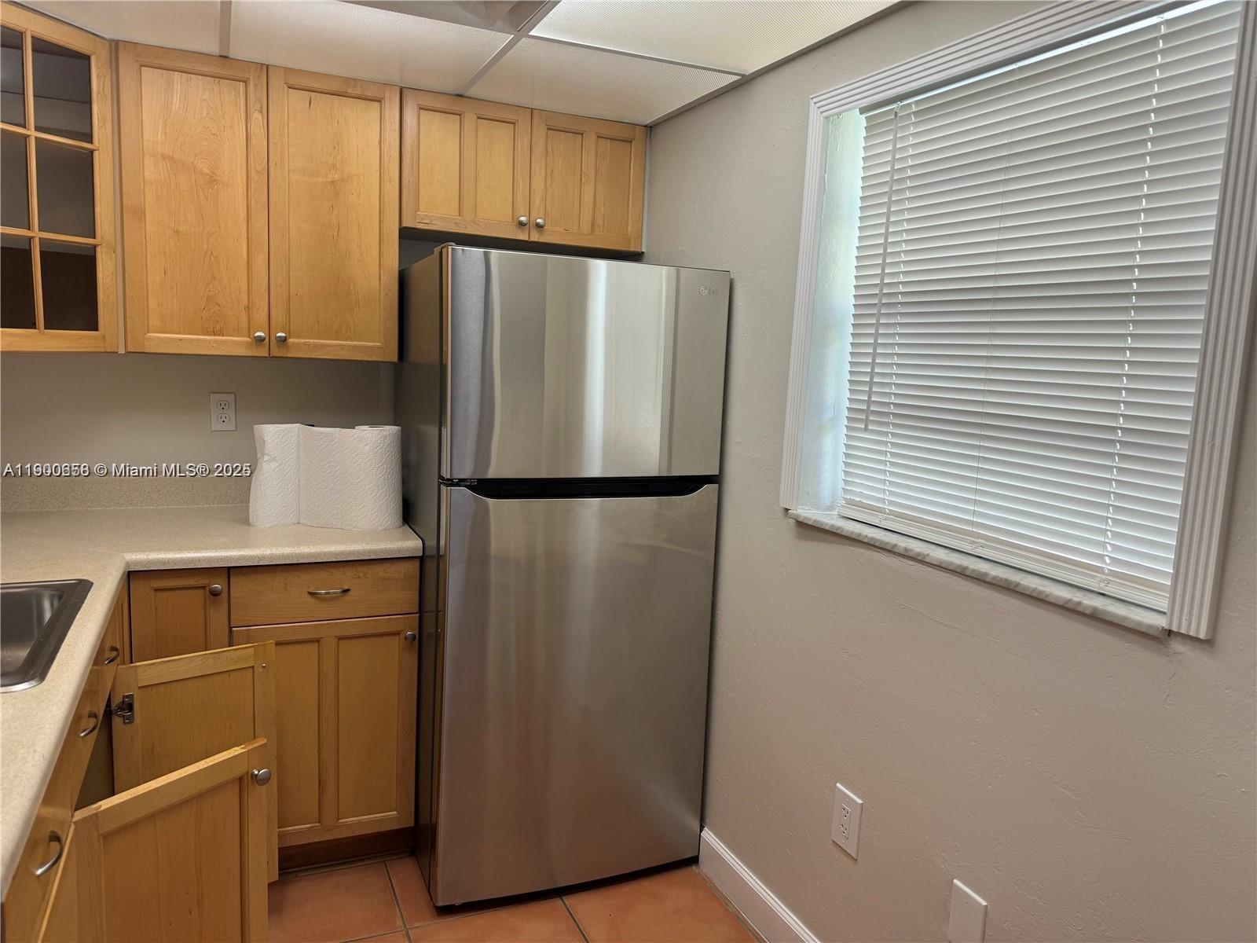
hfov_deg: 71.6
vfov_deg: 56.8
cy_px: 472
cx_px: 628
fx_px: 872
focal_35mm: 24
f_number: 1.78
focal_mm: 6.76
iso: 100
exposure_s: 1/60
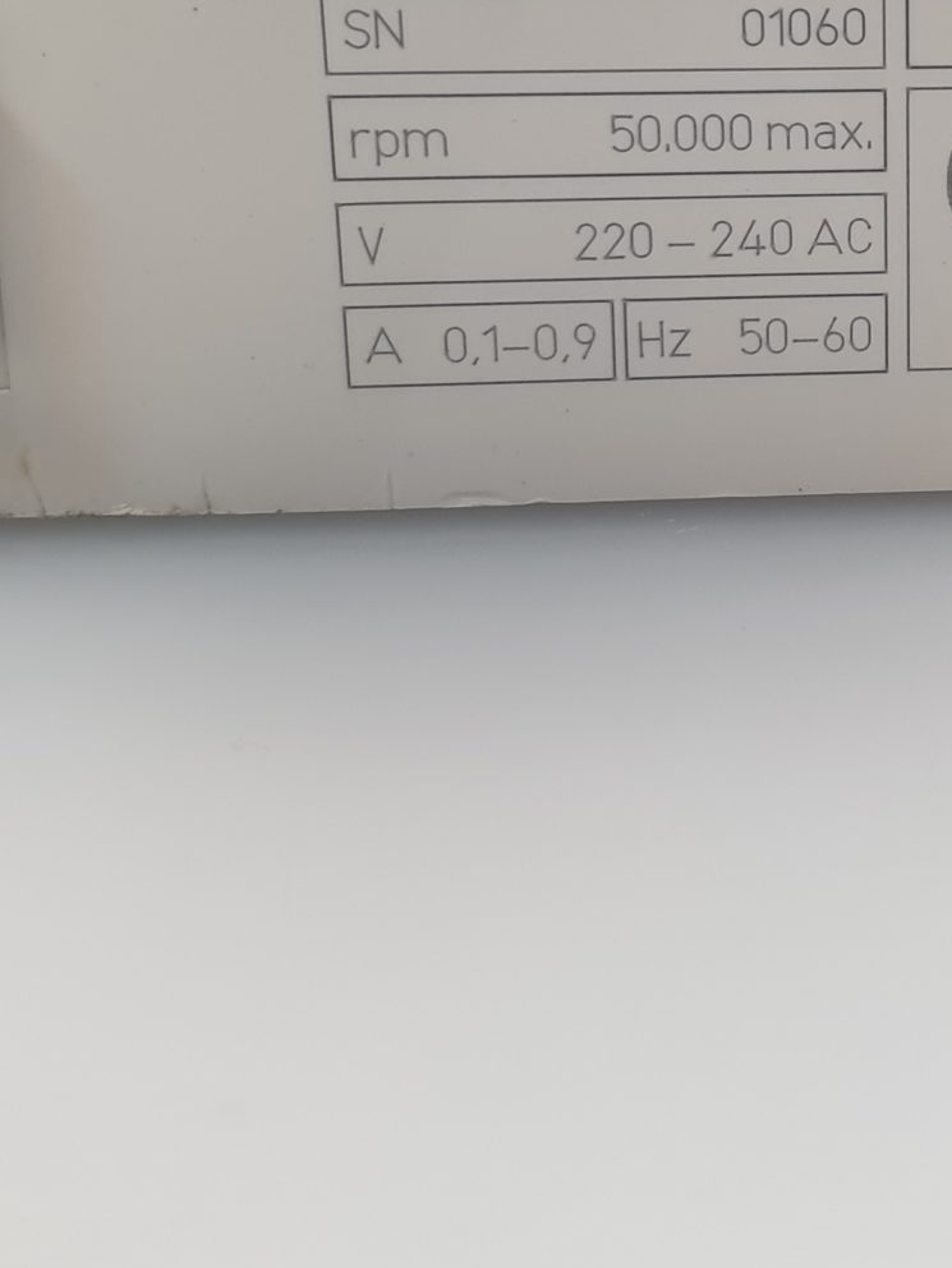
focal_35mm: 67
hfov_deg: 21.0
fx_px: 2456
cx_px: 1002
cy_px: 193
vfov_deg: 28.1
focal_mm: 4.3
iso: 125
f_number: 2.4
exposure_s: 1/50
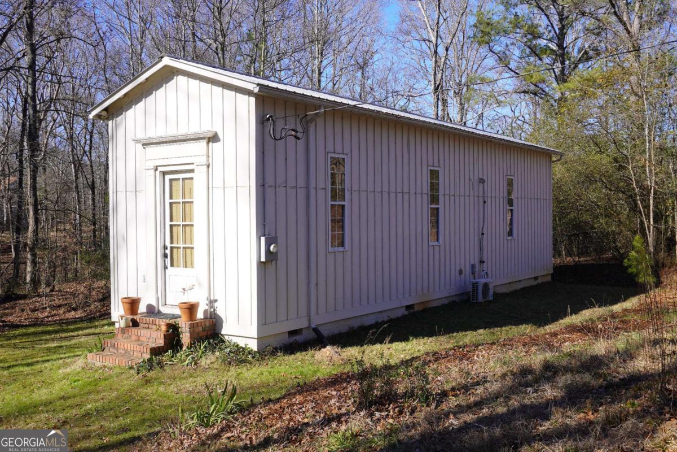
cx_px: 338
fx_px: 677
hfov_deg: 53.1
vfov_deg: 36.9
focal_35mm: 36
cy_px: 226
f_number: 9
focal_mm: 24
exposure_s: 1/125
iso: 100
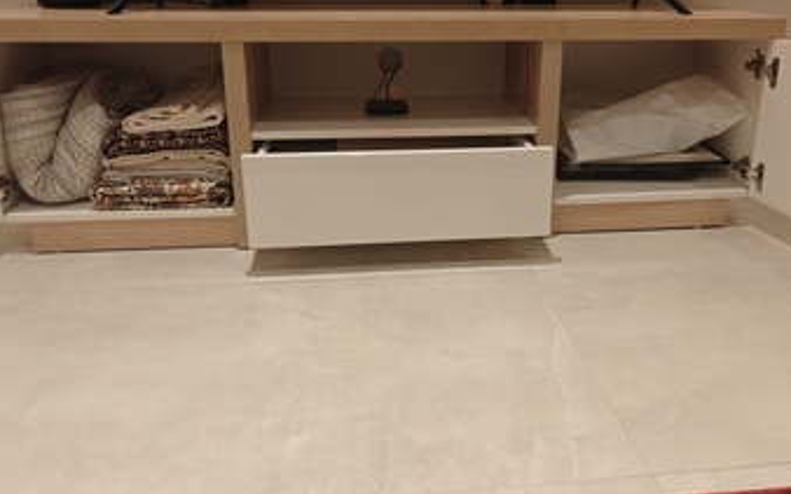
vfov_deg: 38.1
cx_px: 460
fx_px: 711
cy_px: 186
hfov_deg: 57.9
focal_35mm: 33
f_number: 1.6
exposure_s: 1/120
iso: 640
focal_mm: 6.06
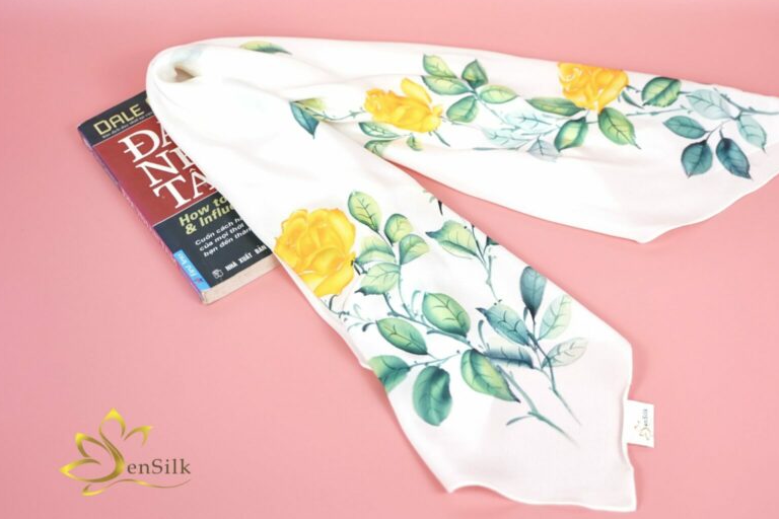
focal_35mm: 48
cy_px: 218
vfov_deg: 28.0
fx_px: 1039
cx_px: 491
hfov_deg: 40.8
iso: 400
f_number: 2.8
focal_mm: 36
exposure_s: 1/400
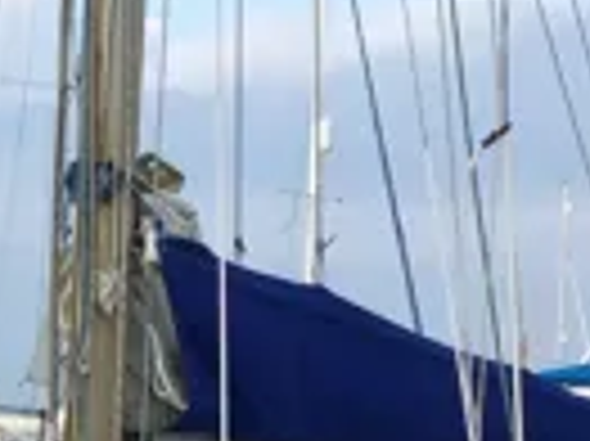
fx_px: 3014
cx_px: -108
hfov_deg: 11.0
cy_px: 936
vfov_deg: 7.9
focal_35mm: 177
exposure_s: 1/434
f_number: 2.2
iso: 32
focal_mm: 4.15
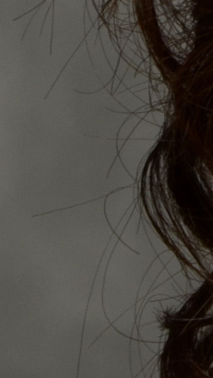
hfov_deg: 1.0
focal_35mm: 1230
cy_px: 111
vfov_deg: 1.8
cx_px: 889
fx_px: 12355
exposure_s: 1/160
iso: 200
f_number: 11
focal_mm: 105
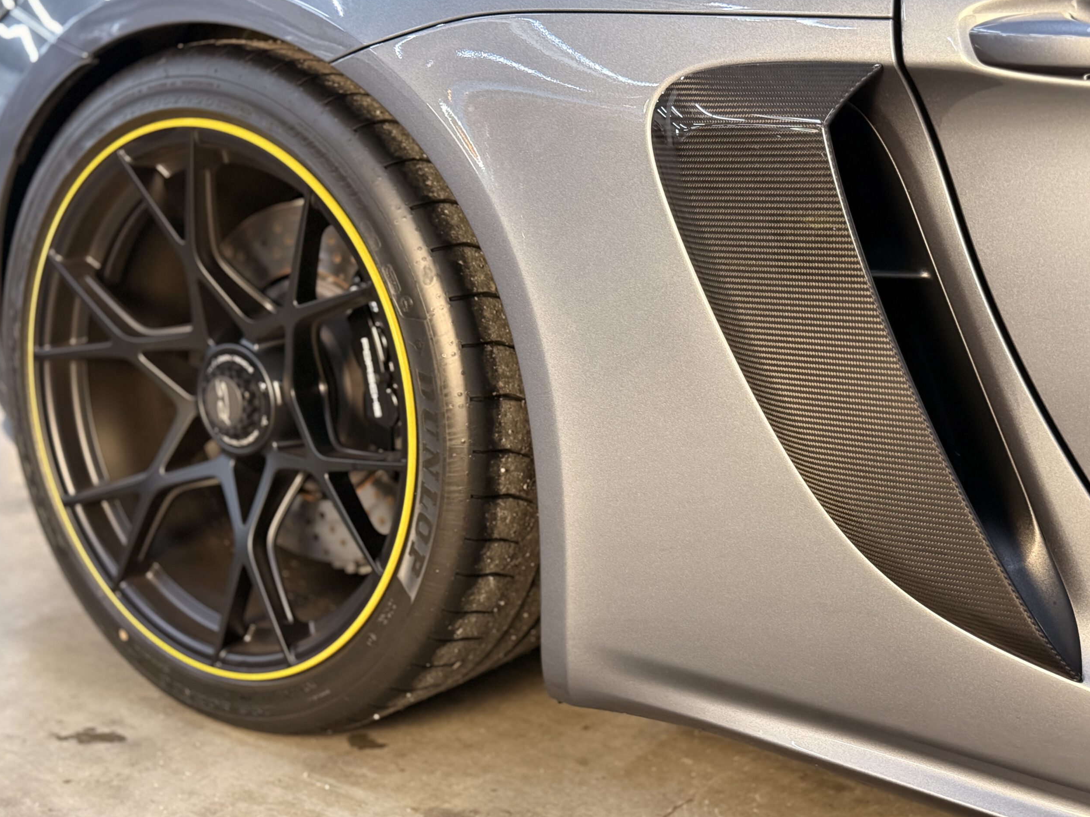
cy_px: 404
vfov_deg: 29.7
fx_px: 1543
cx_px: 544
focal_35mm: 49
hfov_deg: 38.9
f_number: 1.78
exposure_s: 1/25
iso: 400
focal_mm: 6.76
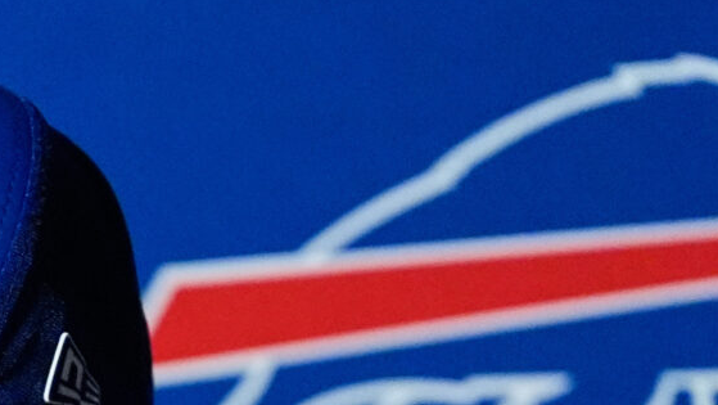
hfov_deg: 2.2
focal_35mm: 959
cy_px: 937
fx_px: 18266
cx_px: -223
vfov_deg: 1.3
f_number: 2.8
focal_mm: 200
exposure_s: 1/250
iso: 4000
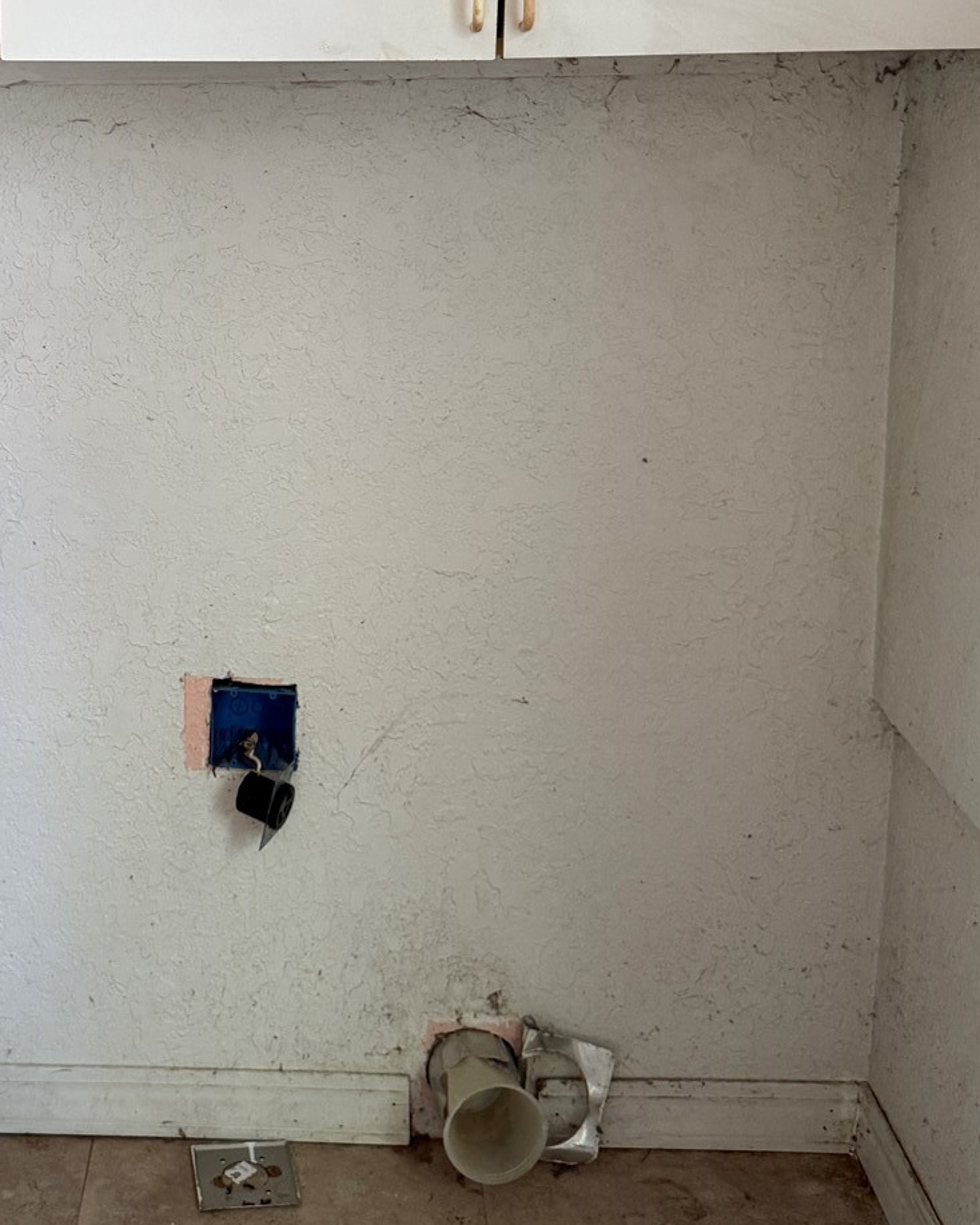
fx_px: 1777
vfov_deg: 37.2
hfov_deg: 30.0
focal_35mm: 49
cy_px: 319
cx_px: 172
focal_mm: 6.76
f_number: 1.78
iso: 250
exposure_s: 1/60
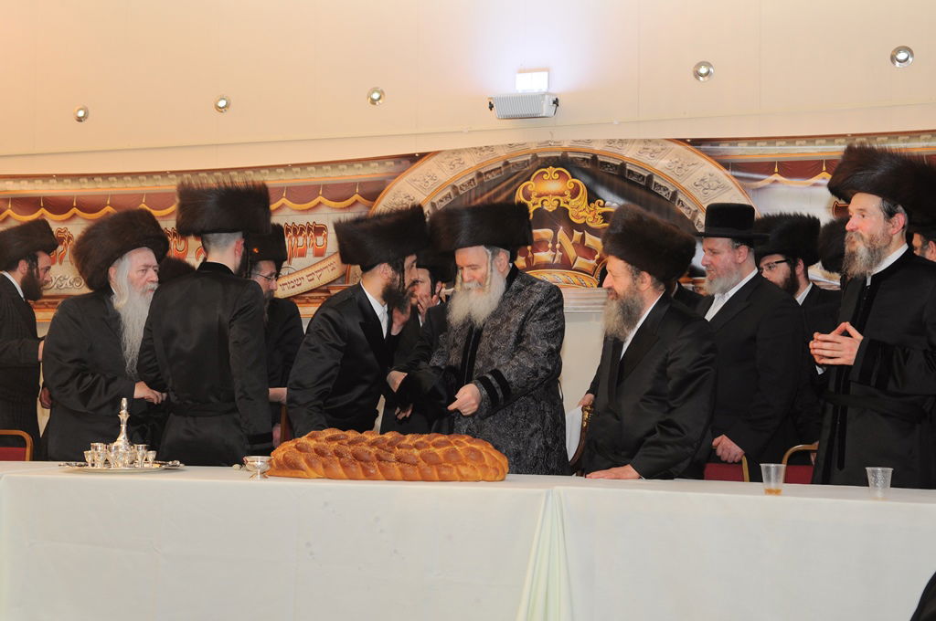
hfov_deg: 42.4
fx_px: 1207
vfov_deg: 28.9
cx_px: 468
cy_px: 310
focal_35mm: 46
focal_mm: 31
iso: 500
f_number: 5
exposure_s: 1/60
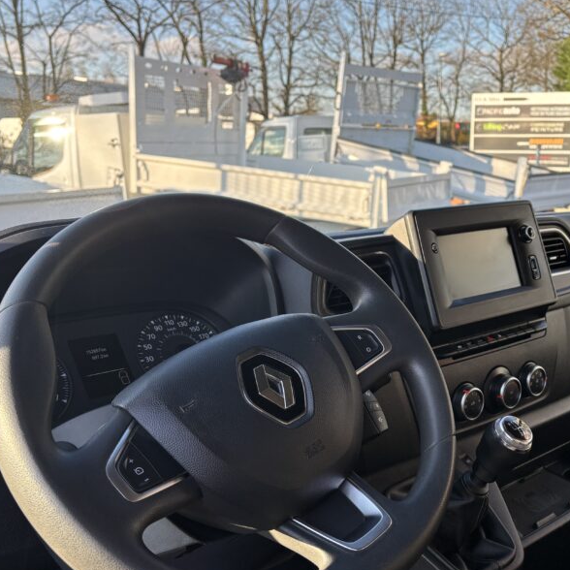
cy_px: 335
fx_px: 745
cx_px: 393
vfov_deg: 41.7
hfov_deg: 41.2
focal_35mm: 40
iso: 50
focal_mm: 5.96
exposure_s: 1/348
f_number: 1.6
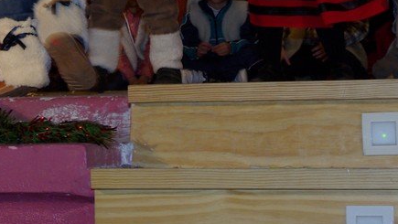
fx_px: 1858
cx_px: -5
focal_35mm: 176
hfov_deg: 12.1
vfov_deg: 6.8
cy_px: -111
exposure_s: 1/60
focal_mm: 38
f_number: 5.6
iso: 400
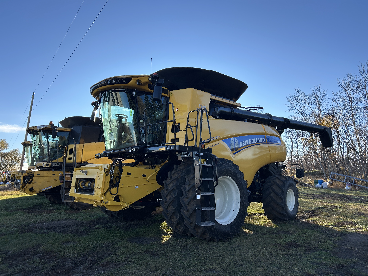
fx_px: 276
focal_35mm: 26
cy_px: 138
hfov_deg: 67.3
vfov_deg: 53.1
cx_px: 184
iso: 50
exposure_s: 1/2632
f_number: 1.5
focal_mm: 5.7
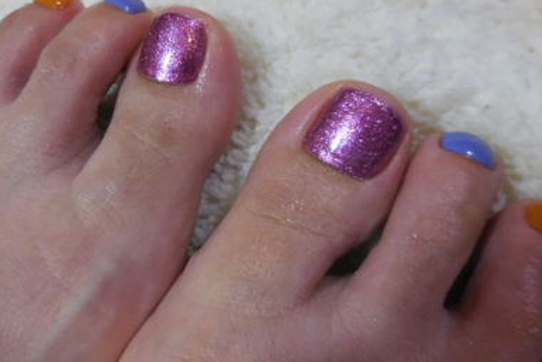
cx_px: 220
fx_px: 512
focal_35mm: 34
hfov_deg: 55.4
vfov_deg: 38.8
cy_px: 147
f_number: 3.3
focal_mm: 4.5
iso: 400
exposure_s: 1/25
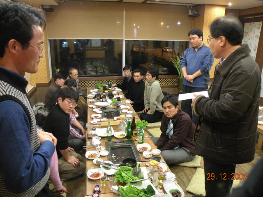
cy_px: 98
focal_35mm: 27
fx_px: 205
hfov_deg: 65.3
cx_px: 132
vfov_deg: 51.4
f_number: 2.8
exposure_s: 1/15.4
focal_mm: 4.7
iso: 400
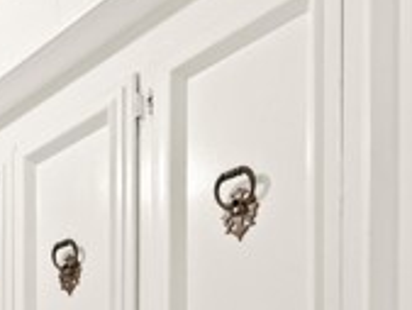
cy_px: 487
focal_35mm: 51
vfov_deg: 22.5
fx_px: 607
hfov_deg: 33.0
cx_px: -37
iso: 2000
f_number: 8
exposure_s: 1/30
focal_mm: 14
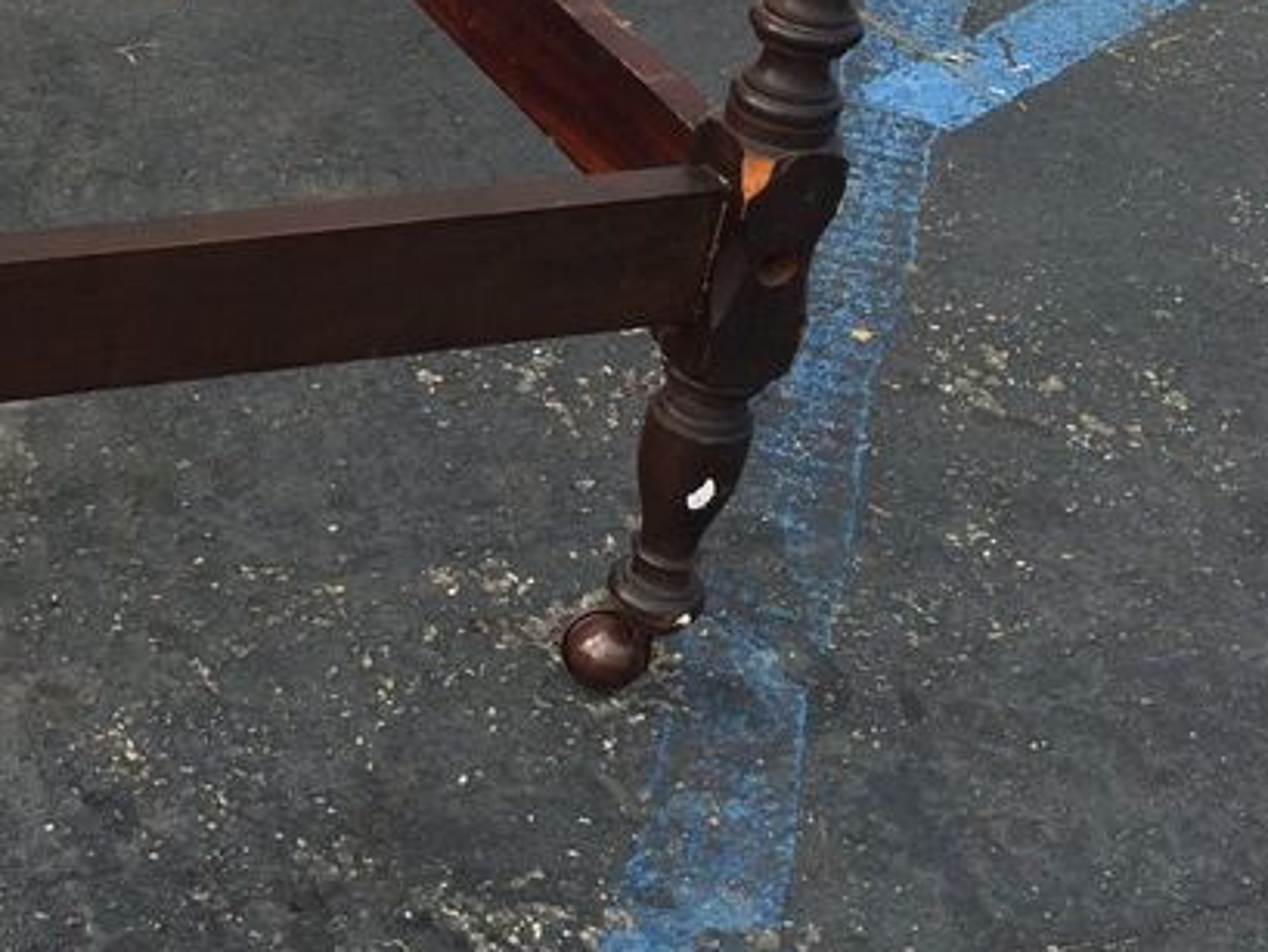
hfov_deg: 27.4
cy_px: 166
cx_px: -43
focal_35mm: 66
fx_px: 2418
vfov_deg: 21.9
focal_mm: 4.12
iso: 32
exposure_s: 1/612
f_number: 2.2
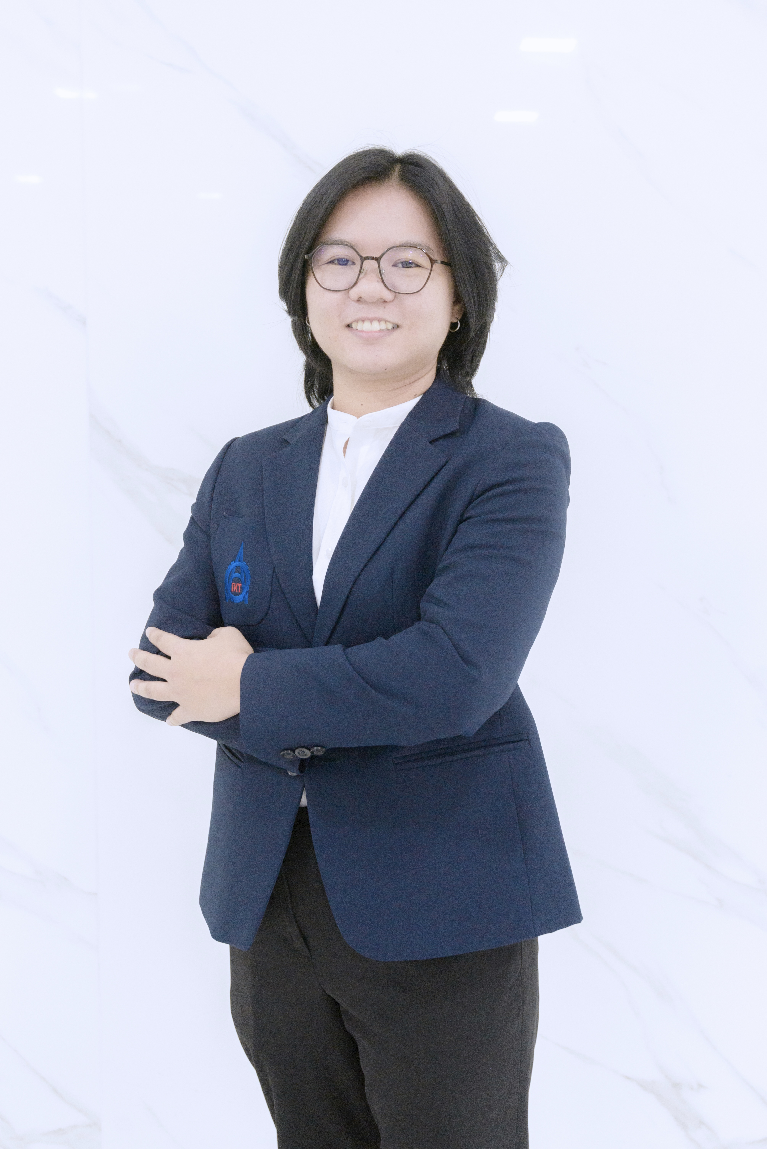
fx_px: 1117
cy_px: 574
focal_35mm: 35
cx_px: 384
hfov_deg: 37.9
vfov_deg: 54.4
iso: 1000
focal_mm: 35
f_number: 4
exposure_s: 1/100
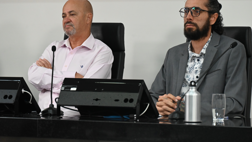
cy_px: 61
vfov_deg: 6.3
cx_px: 136
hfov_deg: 11.2
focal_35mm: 192
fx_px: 1283
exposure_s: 1/250
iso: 3200
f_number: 6.3
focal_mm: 165
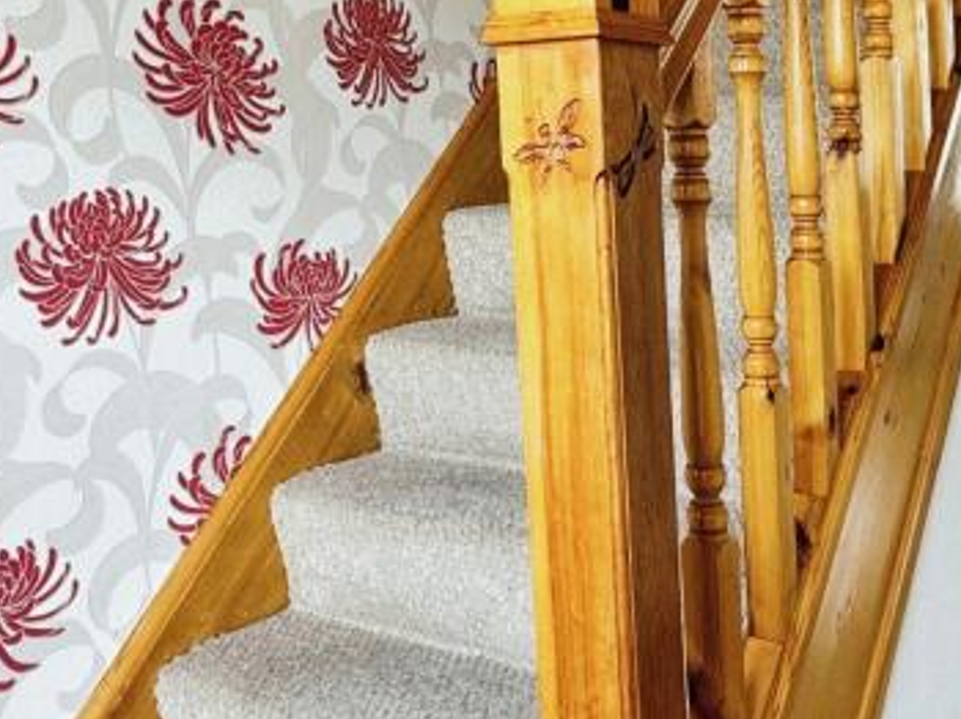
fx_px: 1137
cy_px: 349
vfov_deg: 35.1
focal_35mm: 41
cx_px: 596
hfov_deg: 45.4
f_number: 2.2
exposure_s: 1/99
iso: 100
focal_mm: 2.22
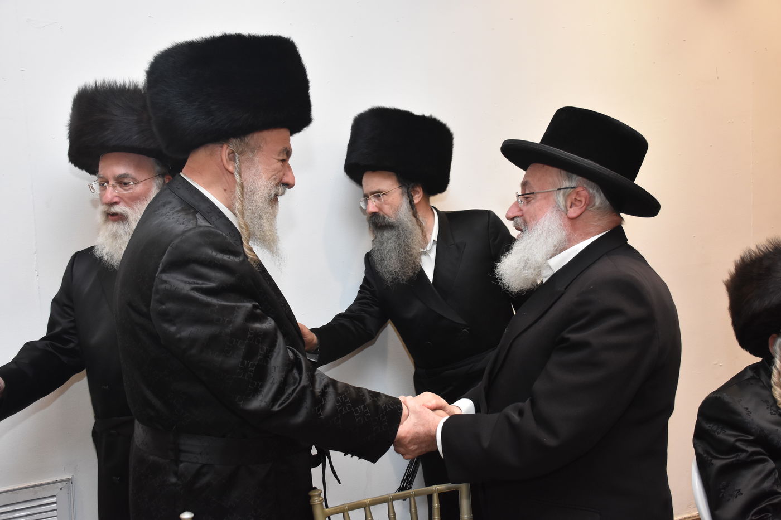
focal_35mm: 36
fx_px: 781
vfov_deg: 36.9
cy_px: 260
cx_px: 390
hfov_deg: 53.1
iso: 1600
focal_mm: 24
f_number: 5.6
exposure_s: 1/125
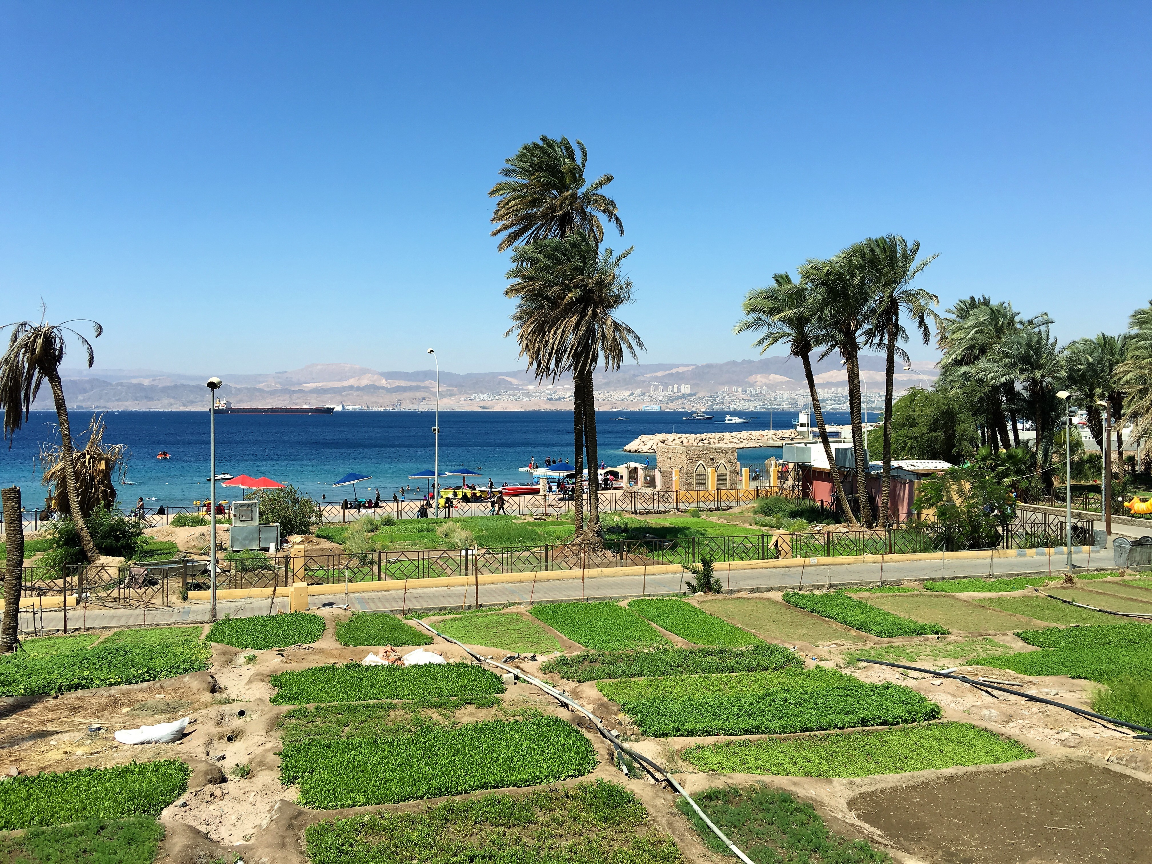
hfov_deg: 61.7
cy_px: 432
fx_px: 965
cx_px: 576
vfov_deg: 48.2
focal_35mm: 29
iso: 25
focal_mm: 4.15
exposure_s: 1/1538
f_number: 2.2
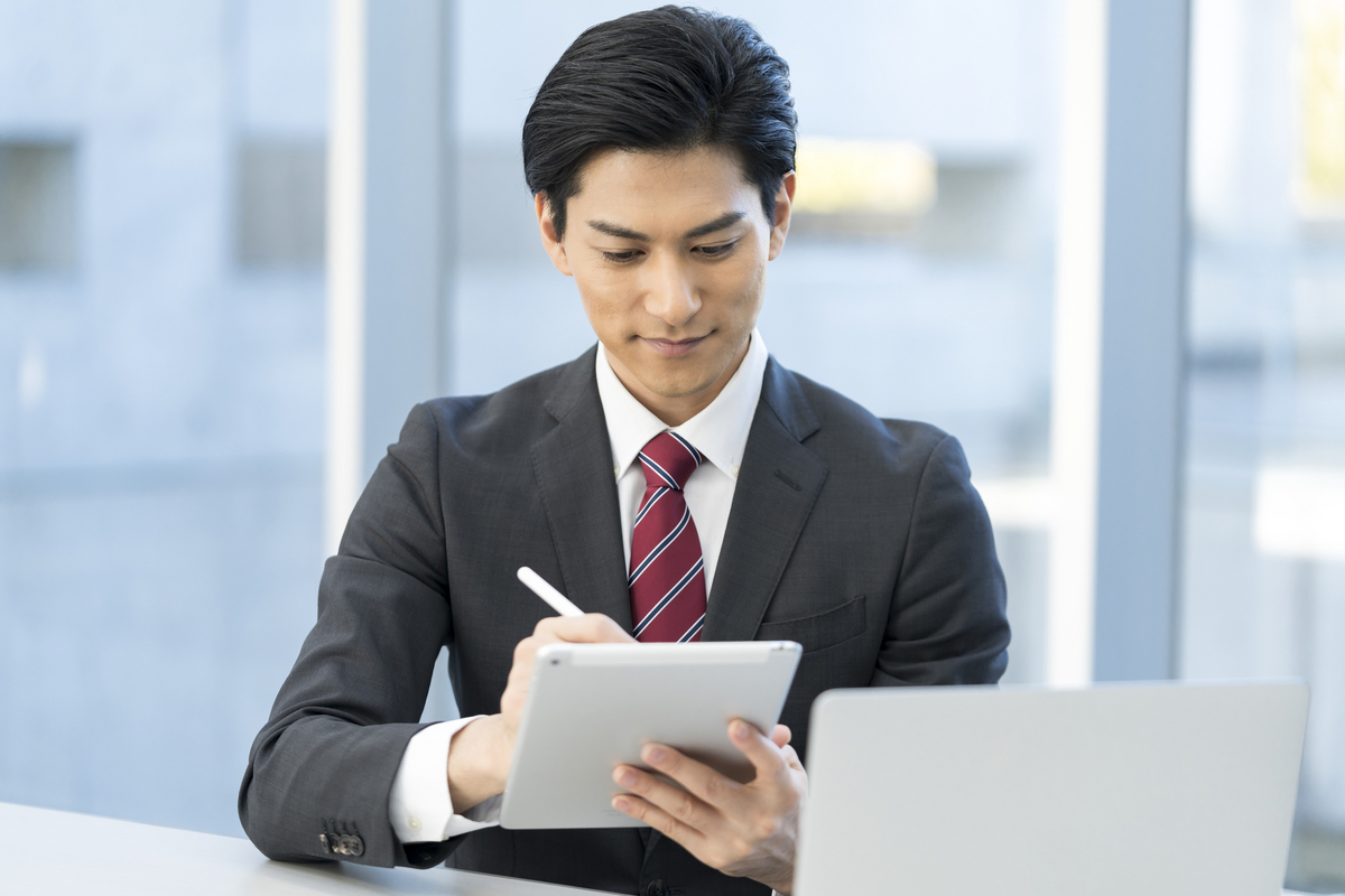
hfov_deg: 21.5
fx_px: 3549
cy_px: 448
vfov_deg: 14.4
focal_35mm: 95
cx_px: 672
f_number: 2.8
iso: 640
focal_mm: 95
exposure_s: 1/400
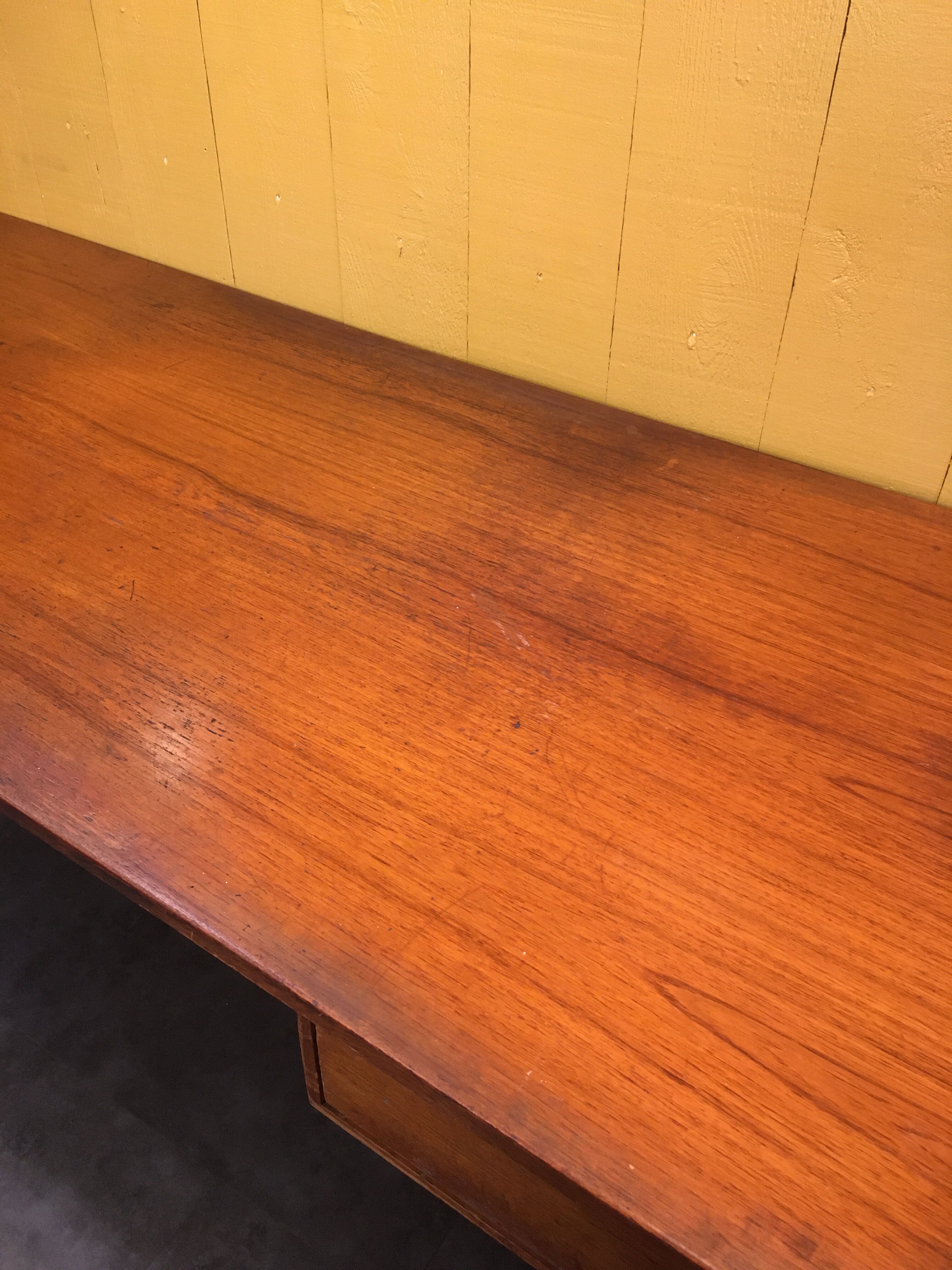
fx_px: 1063
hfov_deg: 48.2
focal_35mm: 29
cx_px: 476
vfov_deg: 61.7
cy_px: 635
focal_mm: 4.15
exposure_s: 1/33
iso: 200
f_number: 2.2
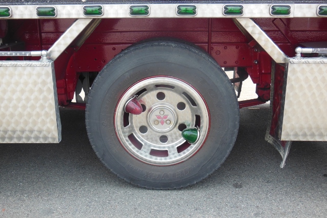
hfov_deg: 47.4
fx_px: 372
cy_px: 103
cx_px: 164
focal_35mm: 41
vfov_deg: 32.6
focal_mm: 6.9
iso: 200
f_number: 4.1
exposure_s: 1/250
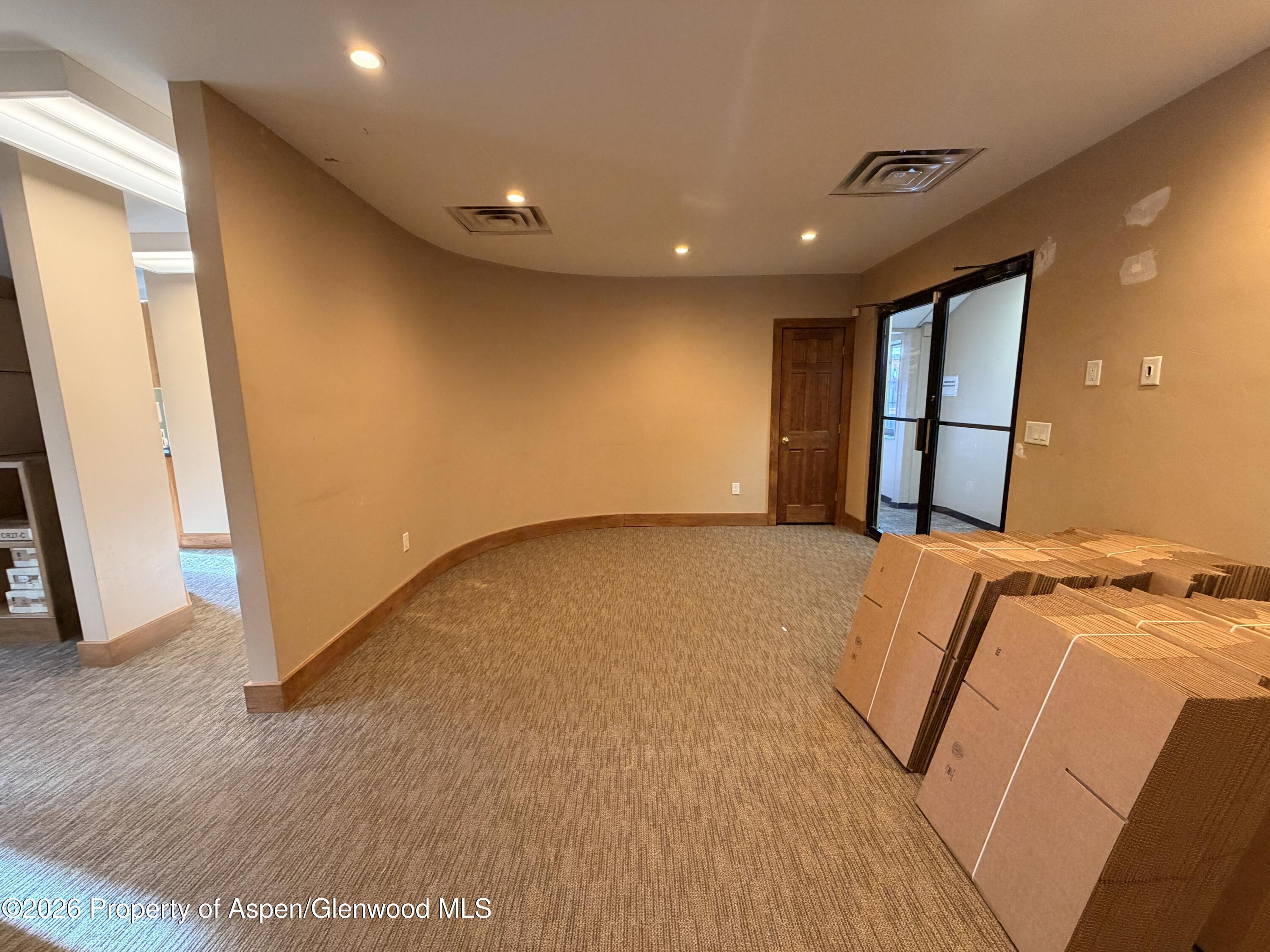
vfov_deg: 85.7
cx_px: 635
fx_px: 514
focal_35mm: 14
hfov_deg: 102.1
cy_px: 476
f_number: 2.2
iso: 250
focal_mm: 2.22
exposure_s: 1/42
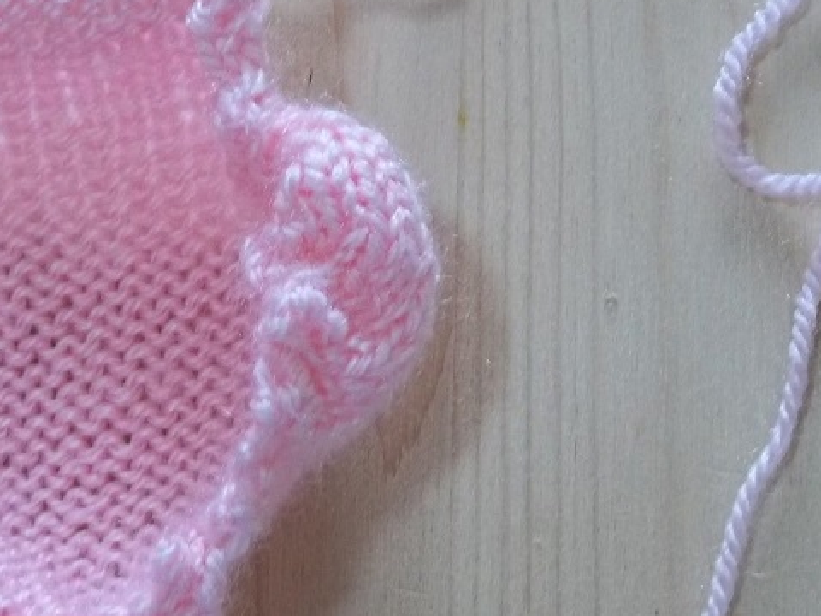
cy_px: 321
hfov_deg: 19.5
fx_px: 2372
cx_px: 231
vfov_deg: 14.8
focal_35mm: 100
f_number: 2.9
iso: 80
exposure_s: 1/40
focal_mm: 5.7
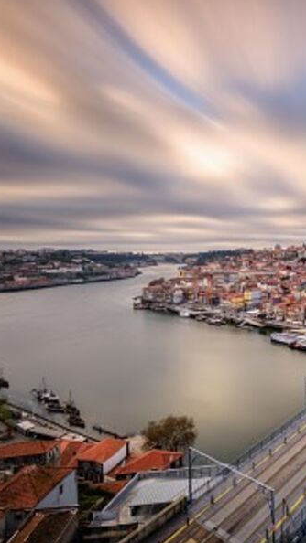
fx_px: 332
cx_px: 290
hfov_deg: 43.9
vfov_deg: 78.7
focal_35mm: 23
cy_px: 265
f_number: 6.3
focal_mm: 14
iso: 100
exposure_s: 61
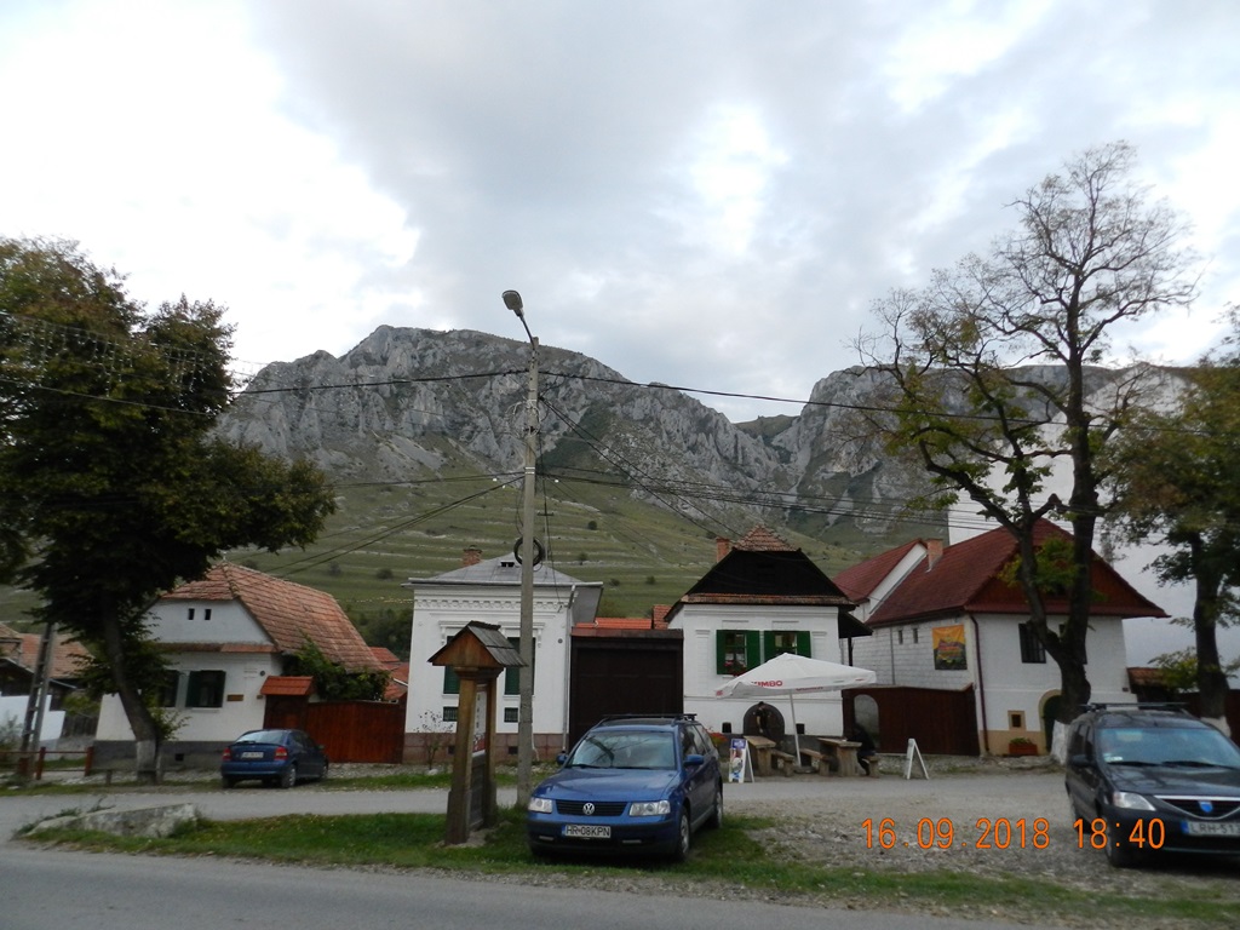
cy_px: 465
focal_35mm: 23
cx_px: 620
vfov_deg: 58.9
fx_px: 824
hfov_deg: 73.9
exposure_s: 1/30
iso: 400
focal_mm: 4
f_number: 3.4
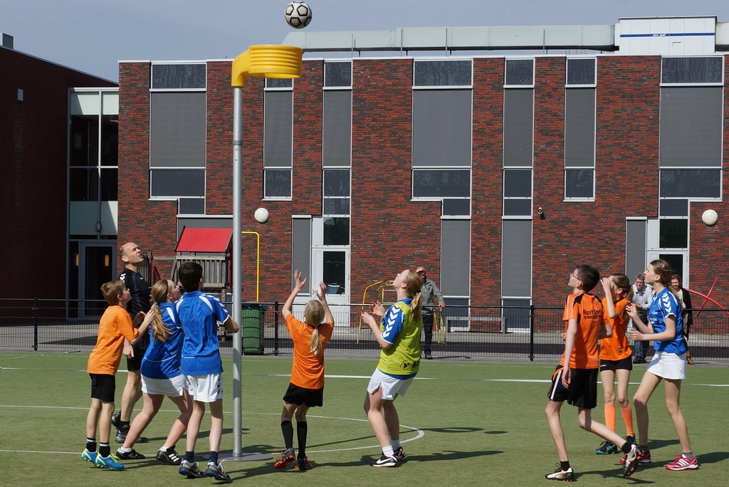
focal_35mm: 68
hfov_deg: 29.8
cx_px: 364
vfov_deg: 20.2
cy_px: 244
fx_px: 1368
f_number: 9
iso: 100
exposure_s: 1/320
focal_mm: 45
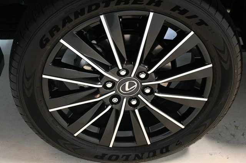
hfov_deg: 35.1
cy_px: 82
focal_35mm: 57
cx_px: 123
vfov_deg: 23.8
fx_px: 389
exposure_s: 1/80
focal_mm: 38
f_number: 4.2
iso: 3200
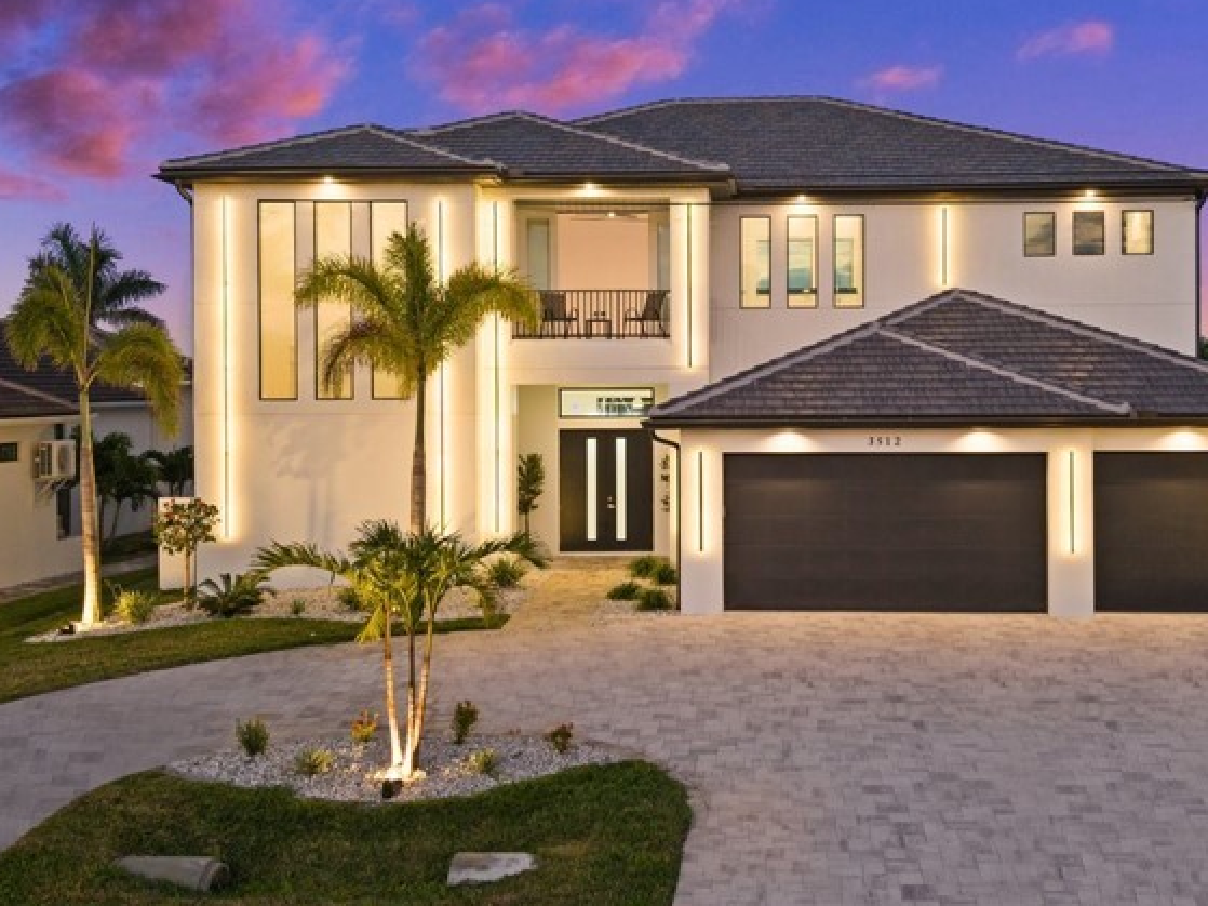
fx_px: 1535
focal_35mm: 44
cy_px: 391
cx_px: 726
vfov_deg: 32.8
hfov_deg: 42.7
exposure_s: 1/20
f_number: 1.8
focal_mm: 8.67
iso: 200
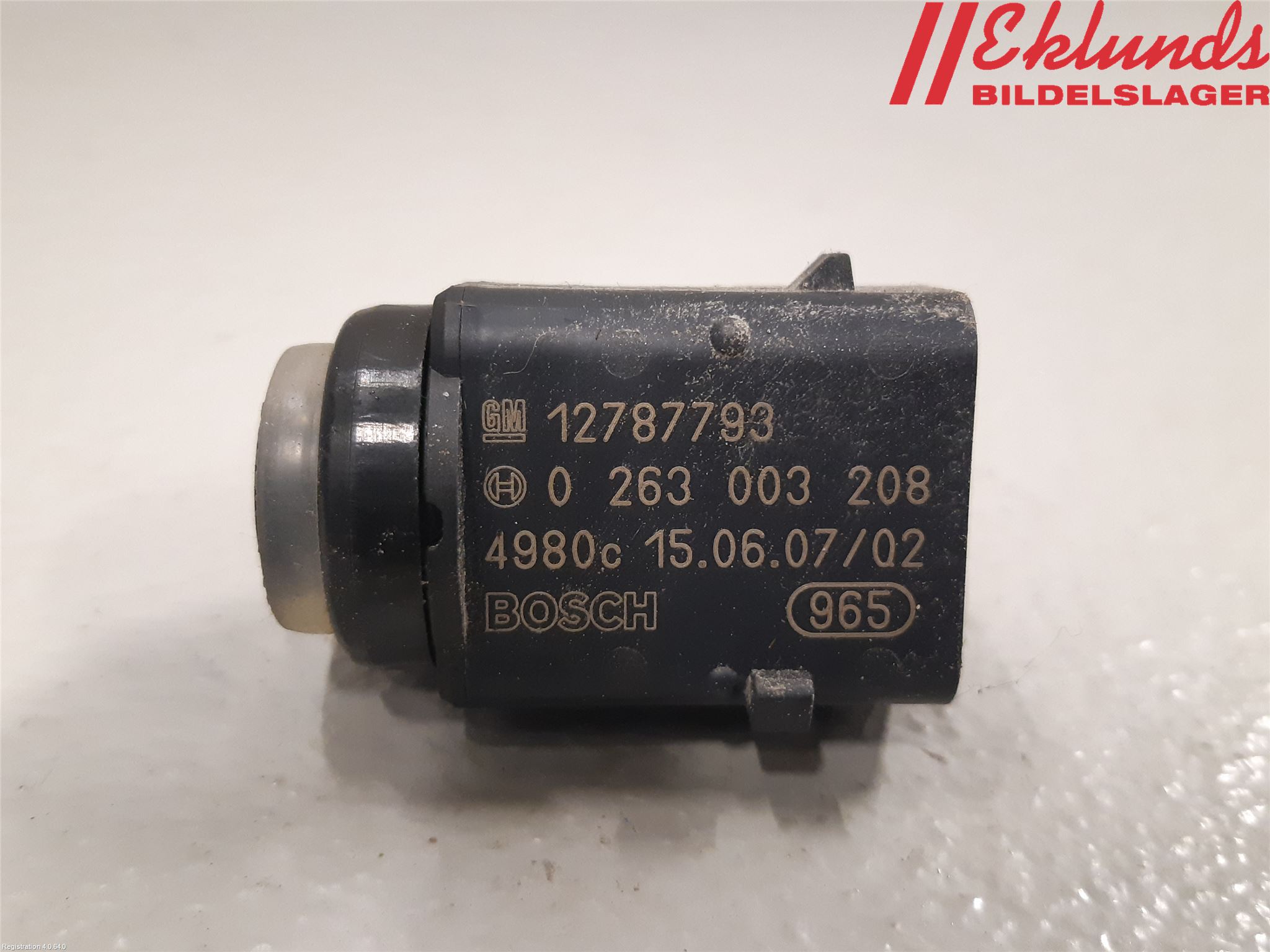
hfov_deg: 67.3
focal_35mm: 26
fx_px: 954
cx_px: 635
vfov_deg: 53.1
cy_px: 476
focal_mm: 3.93
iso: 320
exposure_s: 1/50
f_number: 1.7
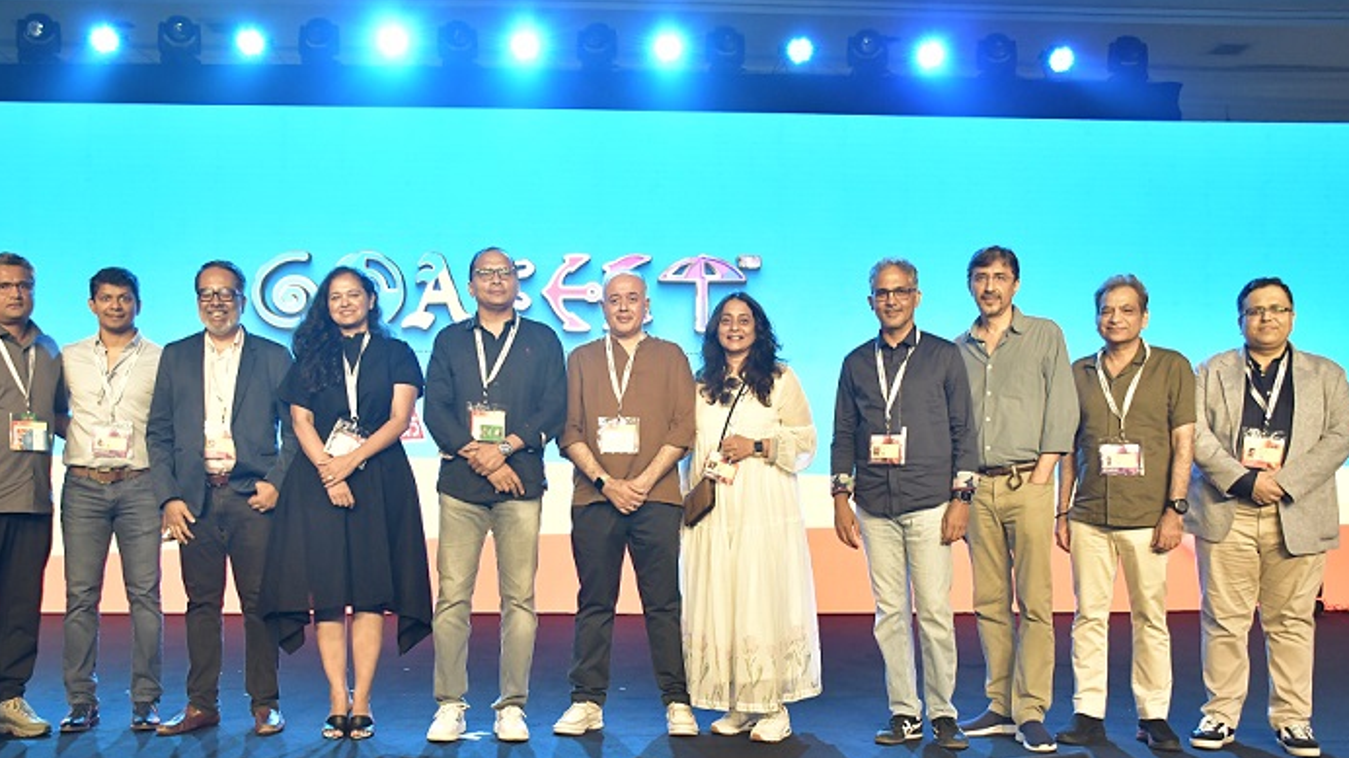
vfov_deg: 30.3
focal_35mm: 39
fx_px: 1395
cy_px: 480
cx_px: 634
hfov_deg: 51.6
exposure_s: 1/200
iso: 3200
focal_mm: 22
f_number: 5
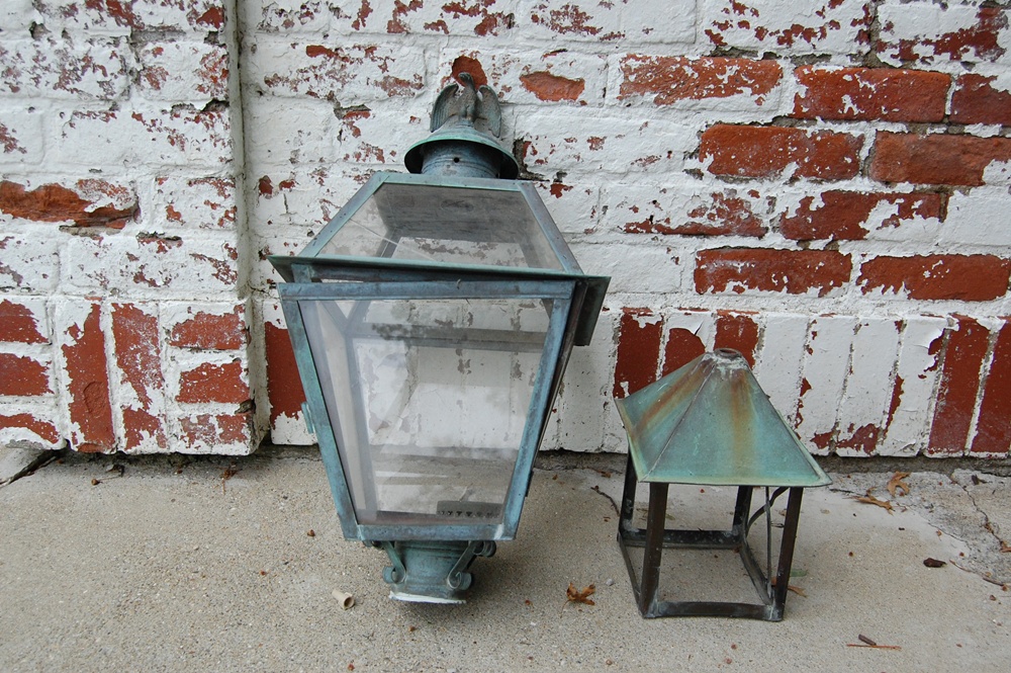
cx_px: 506
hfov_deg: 55.1
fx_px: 968
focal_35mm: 34
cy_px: 336
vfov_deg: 38.3
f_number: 7.1
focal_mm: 23
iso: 800
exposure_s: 1/200
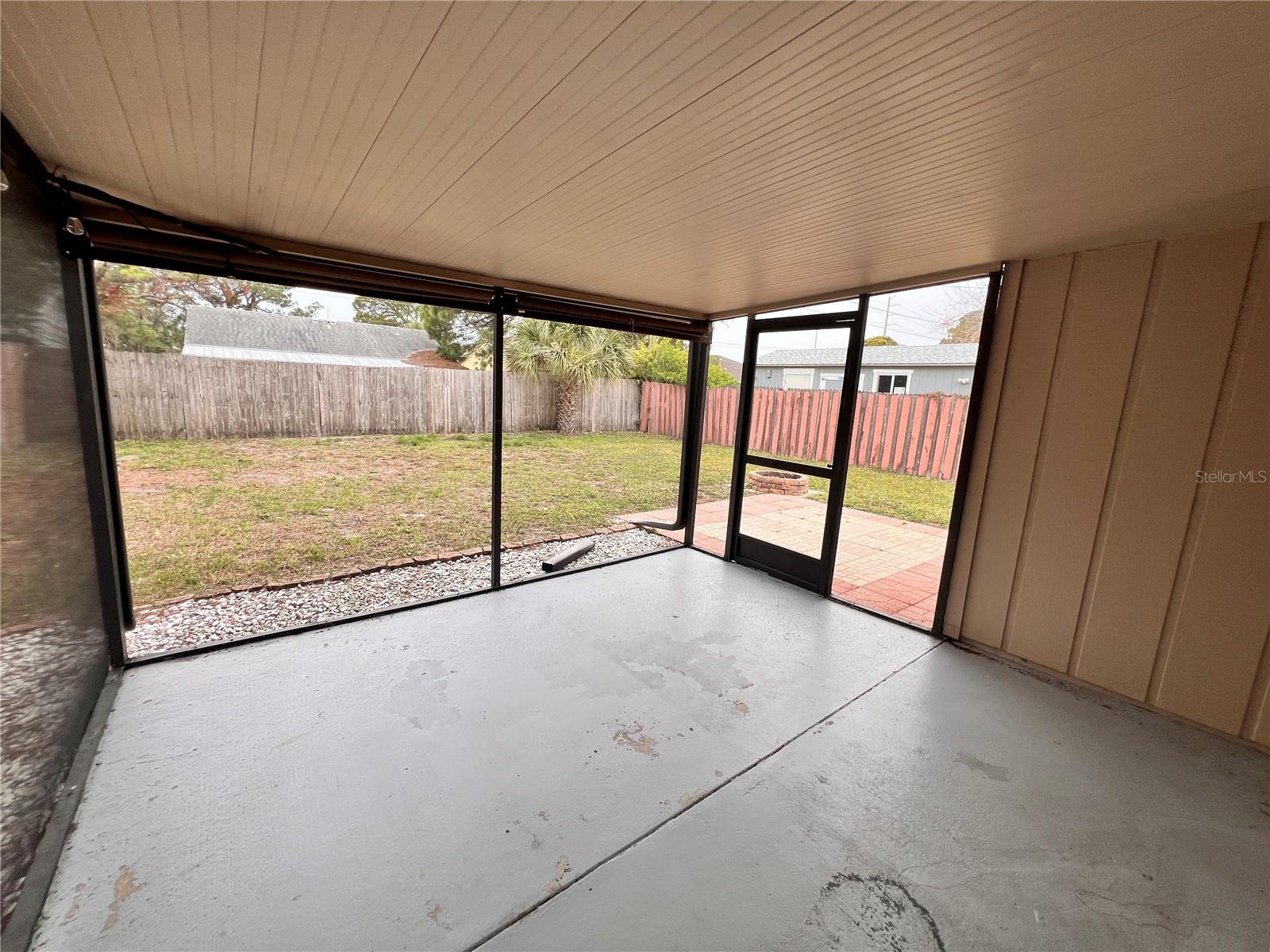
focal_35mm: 13
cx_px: 635
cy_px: 476
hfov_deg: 106.2
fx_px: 477
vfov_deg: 89.9
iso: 32
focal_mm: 1.57
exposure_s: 1/142
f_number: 1.8
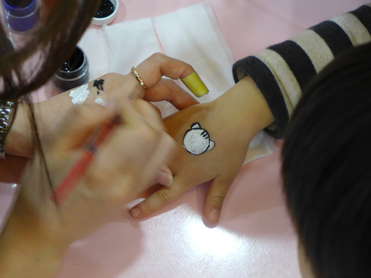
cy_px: 139
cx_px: 186
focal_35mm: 90
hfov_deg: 21.8
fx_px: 965
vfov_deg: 16.4
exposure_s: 1/100
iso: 400
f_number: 2.3
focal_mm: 17.7
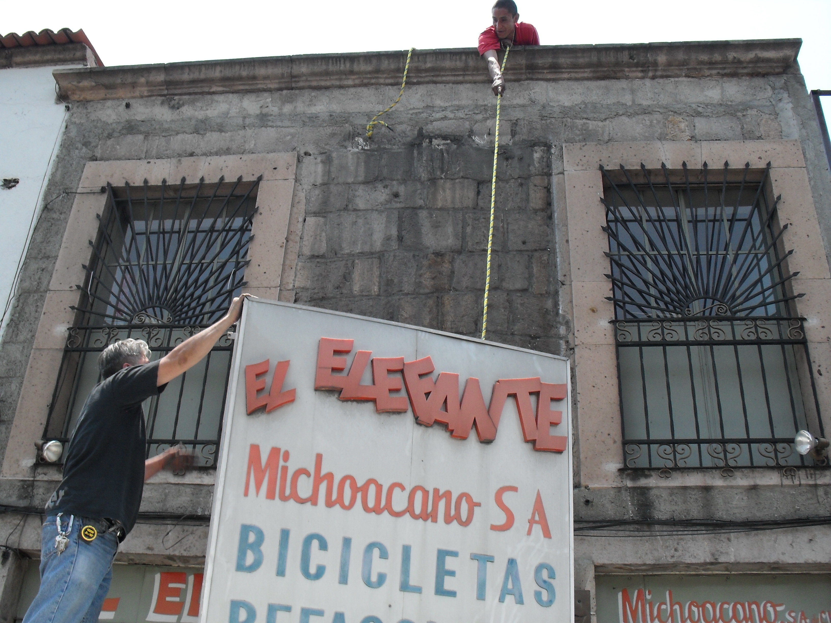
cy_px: 312
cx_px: 416
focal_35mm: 38
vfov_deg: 37.7
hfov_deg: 49.0
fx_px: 912
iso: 80
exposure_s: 1/125
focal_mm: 6.3
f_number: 8.3
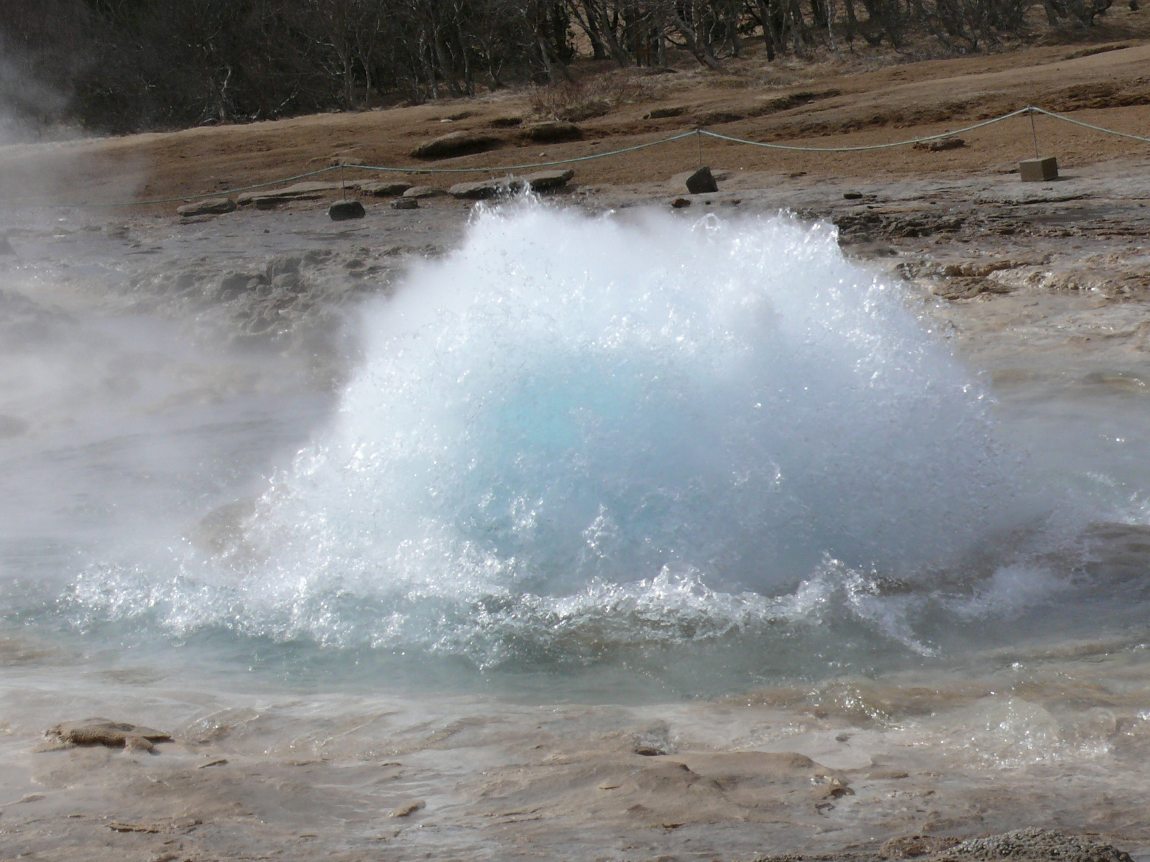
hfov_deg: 22.5
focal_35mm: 87
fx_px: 2890
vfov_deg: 17.0
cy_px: 431
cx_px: 575
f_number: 8
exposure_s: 1/640
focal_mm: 12.2
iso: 100
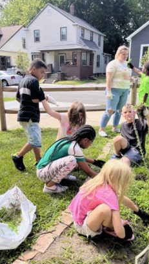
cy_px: 135
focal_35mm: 29
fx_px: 203
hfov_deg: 40.2
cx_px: 71
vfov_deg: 66.0
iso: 50
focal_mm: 5.1
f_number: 1.6
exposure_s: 1/1140
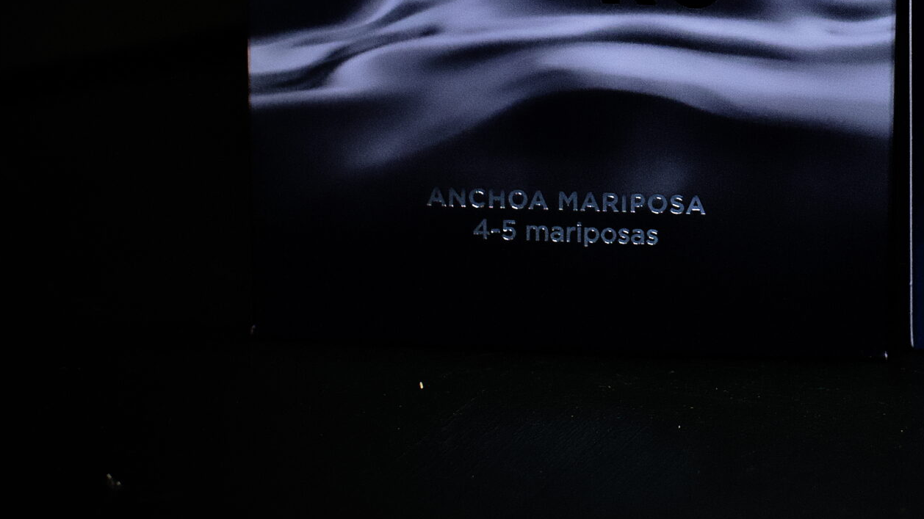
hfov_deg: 14.9
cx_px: 888
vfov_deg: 8.5
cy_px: -95
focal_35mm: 142
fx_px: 3478
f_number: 5
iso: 2000
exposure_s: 1/400
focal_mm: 32
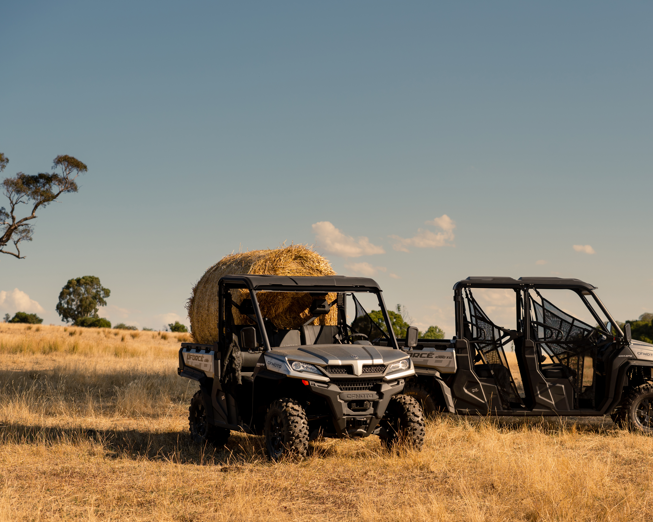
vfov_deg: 19.4
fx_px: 1527
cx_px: 351
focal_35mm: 79
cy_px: 261
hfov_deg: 24.1
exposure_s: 1/1000
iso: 100
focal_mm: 70
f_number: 5.6
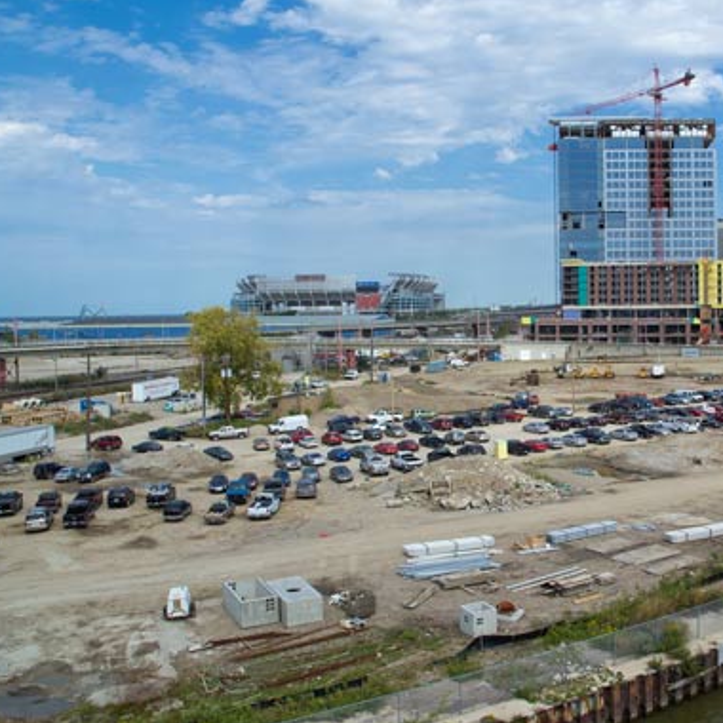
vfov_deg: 47.2
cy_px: 364
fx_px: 827
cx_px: 529
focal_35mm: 35
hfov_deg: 45.8
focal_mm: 18
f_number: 14
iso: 200
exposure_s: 1/250
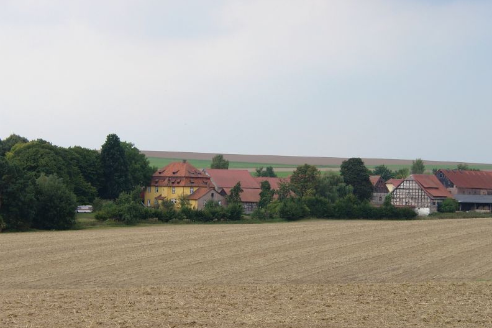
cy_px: 182
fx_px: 1435
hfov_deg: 19.5
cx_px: 248
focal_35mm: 105
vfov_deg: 13.0
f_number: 4
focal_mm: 20.72
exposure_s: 1/170
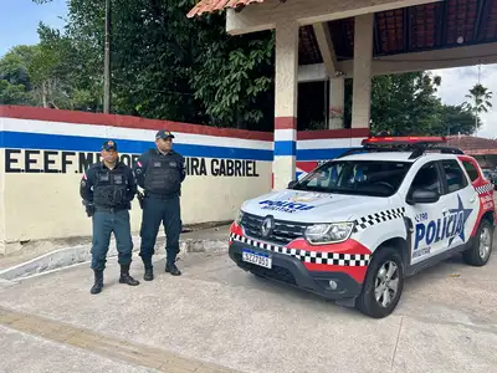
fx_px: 373
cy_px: 186
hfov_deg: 67.3
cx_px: 248
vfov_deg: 53.1
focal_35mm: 26
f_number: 1.5
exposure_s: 1/1901
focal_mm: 5.7
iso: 50
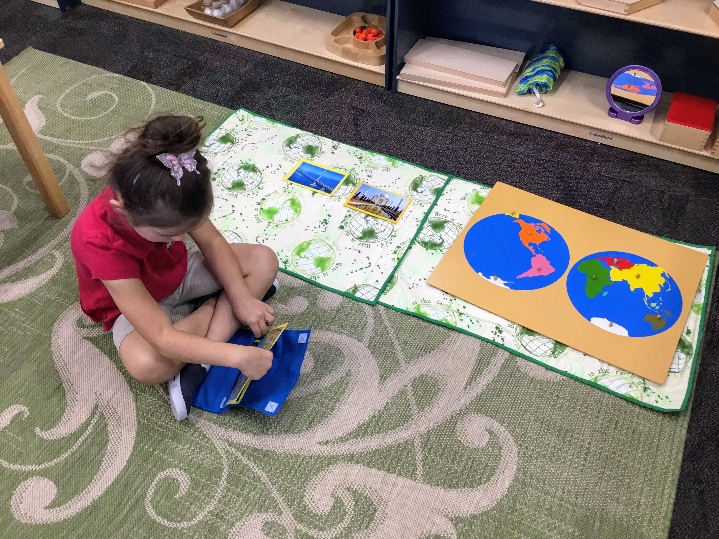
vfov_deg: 45.4
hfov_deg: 58.4
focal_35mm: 31
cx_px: 360
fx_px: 644
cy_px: 270
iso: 64
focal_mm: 3.3
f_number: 2.4
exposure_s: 1/30
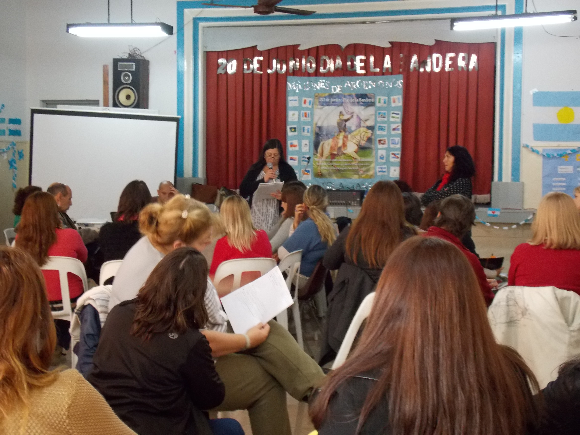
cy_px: 218
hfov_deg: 32.7
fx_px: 989
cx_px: 290
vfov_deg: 24.8
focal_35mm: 59
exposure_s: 1/15
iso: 400
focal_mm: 10.5
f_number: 4
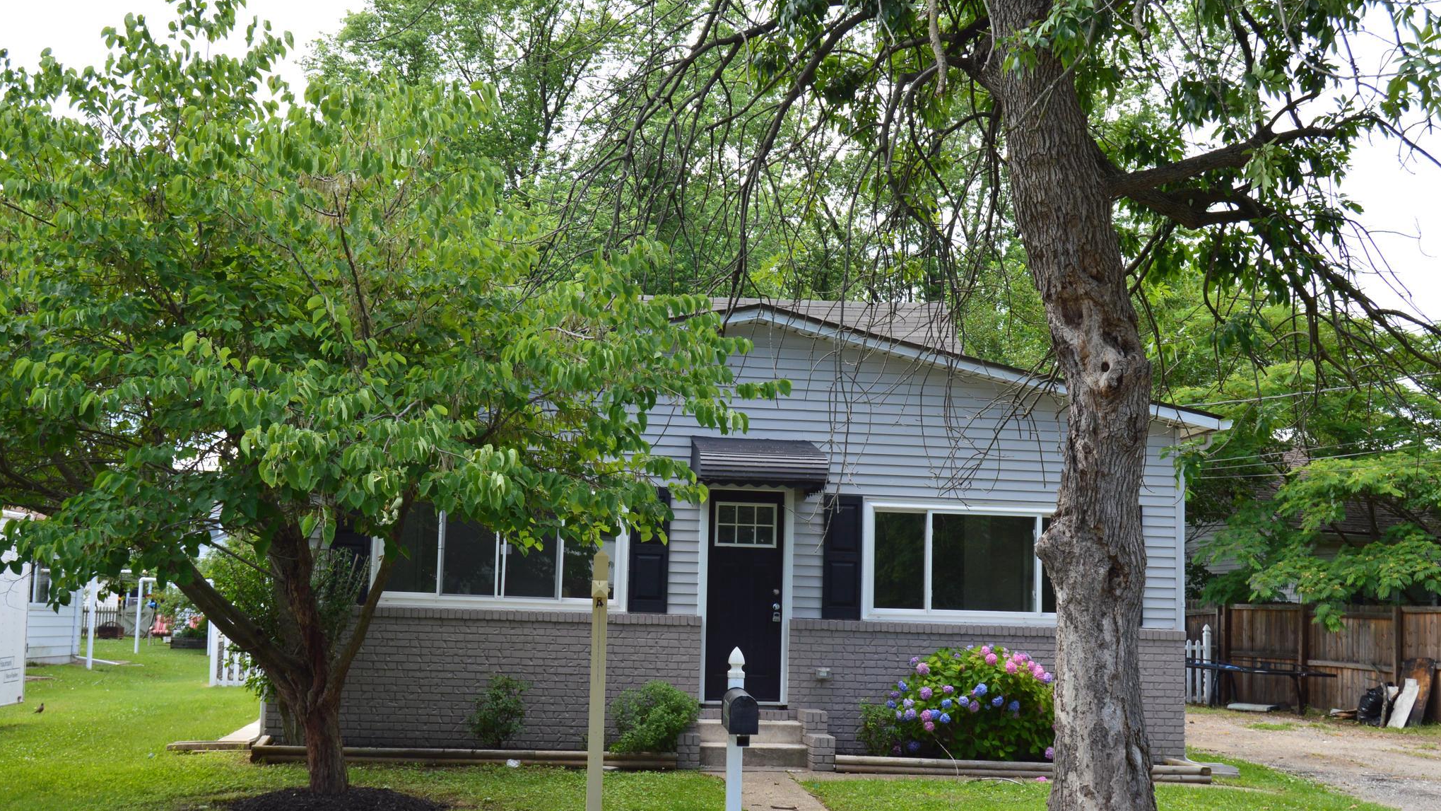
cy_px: 425
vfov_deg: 29.0
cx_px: 720
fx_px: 1567
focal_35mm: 41
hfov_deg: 49.4
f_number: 10
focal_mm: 26
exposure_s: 1/200
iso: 400
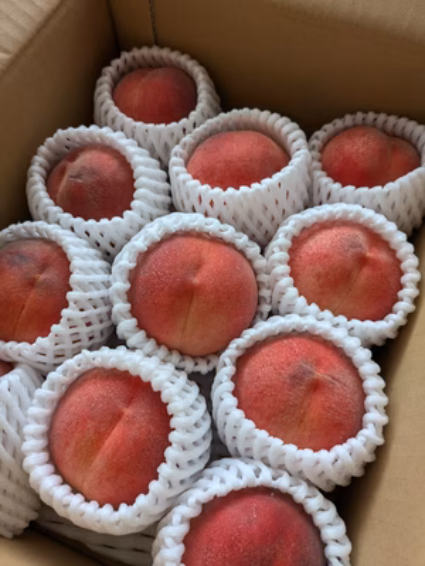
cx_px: 212
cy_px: 283
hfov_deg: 54.9
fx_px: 409
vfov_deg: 69.4
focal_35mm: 25
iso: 116
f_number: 1.89
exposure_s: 1/120
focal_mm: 5.43
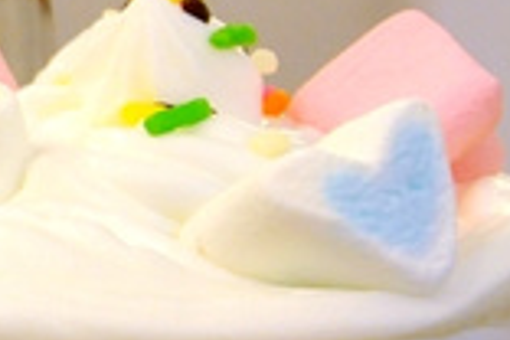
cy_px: 325
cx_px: -474
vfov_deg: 1.9
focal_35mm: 707
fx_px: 10015
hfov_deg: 2.9
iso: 800
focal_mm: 92
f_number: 5.6
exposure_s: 1/6
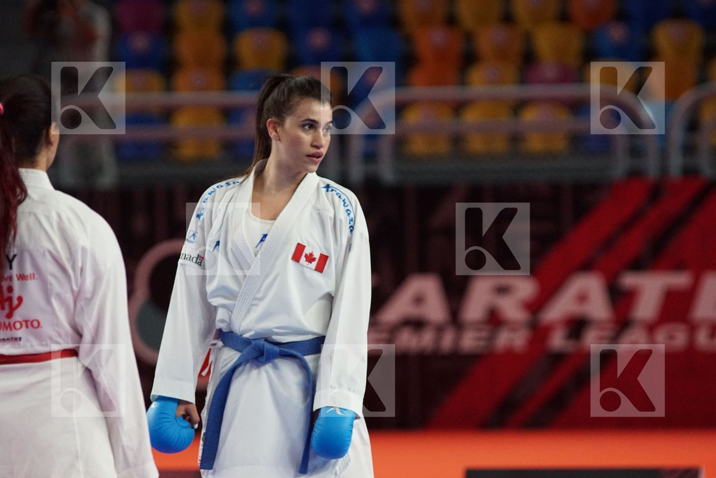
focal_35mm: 270
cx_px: 358
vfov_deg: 5.1
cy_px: 239
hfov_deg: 7.6
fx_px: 5370
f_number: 2.8
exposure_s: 1/2000
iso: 3200
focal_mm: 180
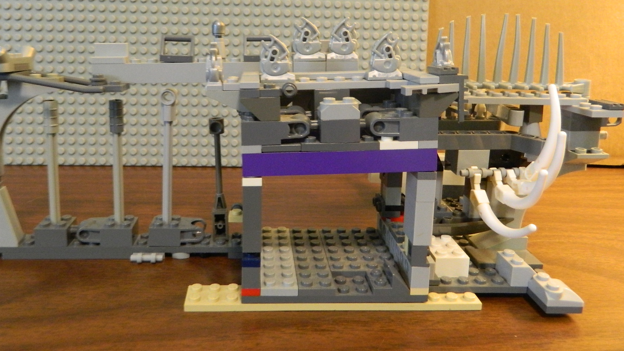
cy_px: 108
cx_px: 285
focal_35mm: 31
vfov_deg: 37.2
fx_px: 513
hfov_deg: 62.5
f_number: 3.1
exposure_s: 1/13
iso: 400
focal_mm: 4.5
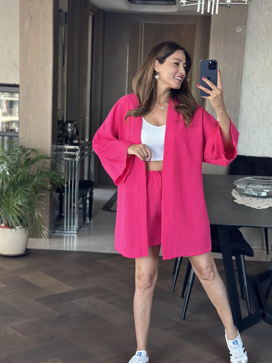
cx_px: 166
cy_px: 197
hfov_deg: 24.8
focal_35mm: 59
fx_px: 618
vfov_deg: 32.7
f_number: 1.78
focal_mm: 6.86
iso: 250
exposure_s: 1/60
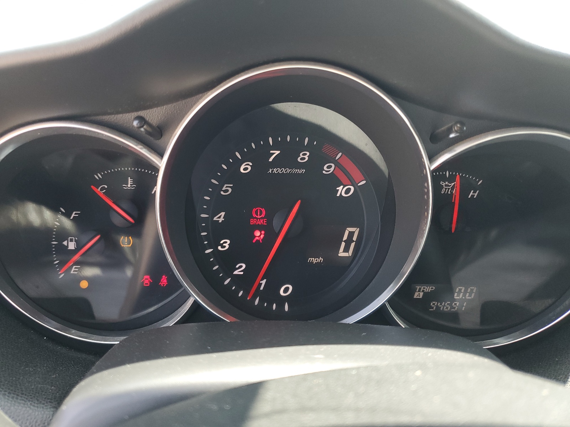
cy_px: 214
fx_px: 428
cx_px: 285
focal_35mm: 26
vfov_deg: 53.1
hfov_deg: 67.3
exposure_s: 1/120
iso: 84
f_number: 1.5
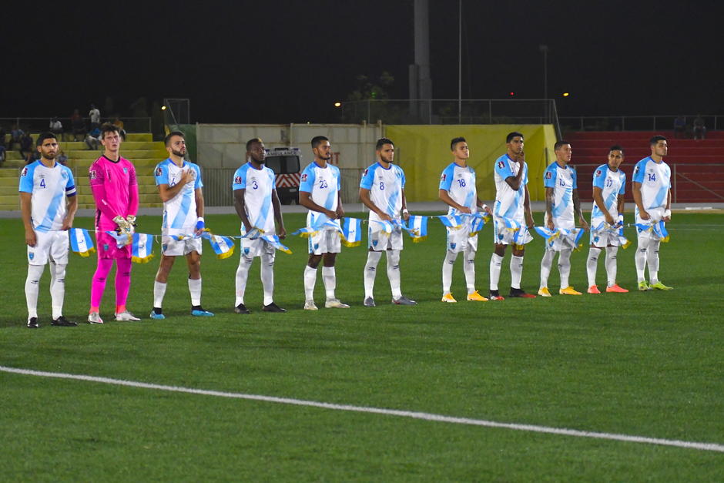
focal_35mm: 120
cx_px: 362
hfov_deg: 17.1
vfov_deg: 11.4
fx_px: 2414
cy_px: 242
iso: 6400
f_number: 3.5
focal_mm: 80
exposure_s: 1/800
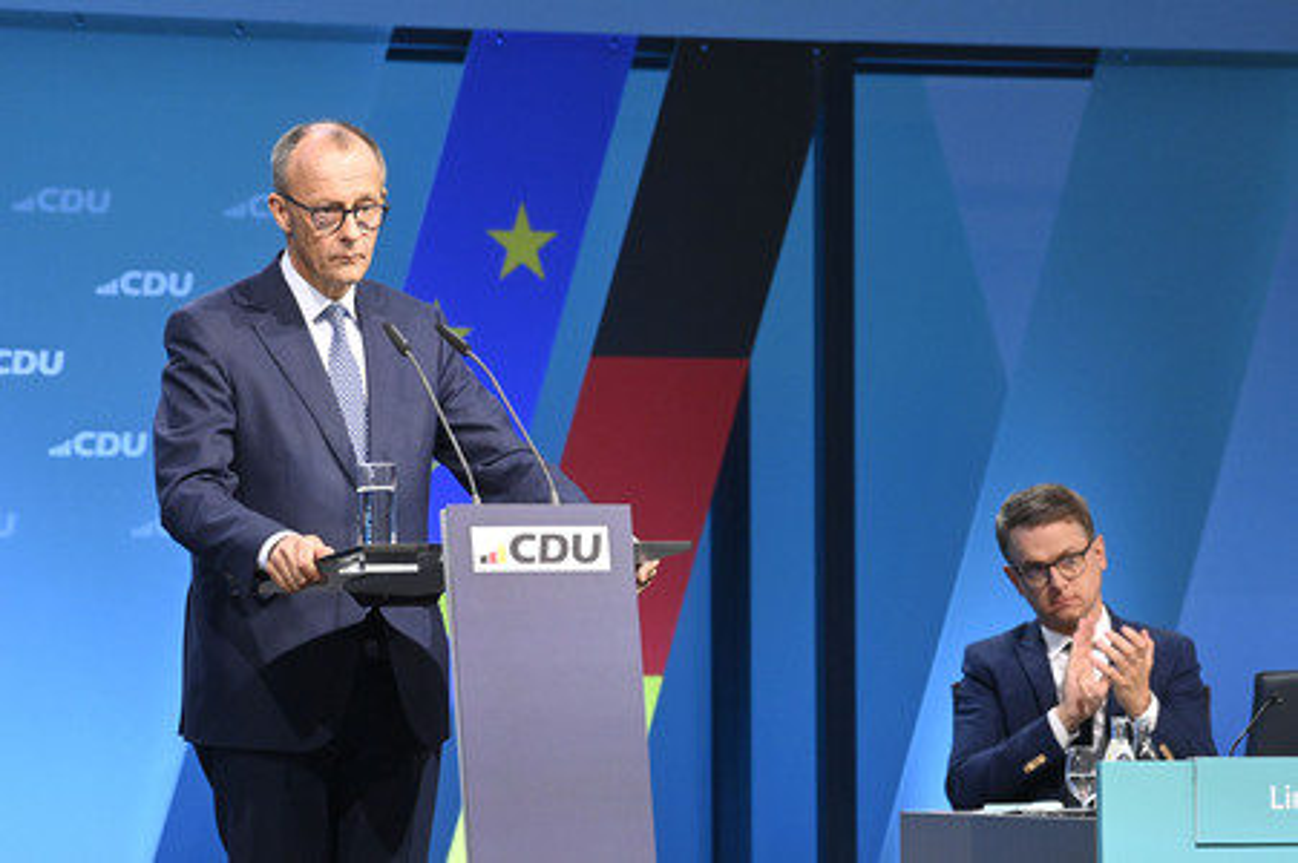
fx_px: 8647
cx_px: 649
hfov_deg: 8.6
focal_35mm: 240
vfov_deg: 5.7
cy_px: 432
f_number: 5.6
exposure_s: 1/500
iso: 8000
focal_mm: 240
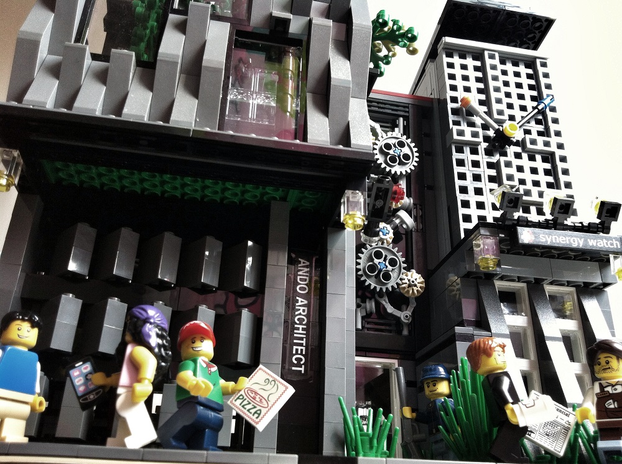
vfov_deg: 40.6
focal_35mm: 35
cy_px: 232
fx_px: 628
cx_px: 311
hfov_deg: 52.7
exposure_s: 1/60
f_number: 2.8
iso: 100
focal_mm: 3.85
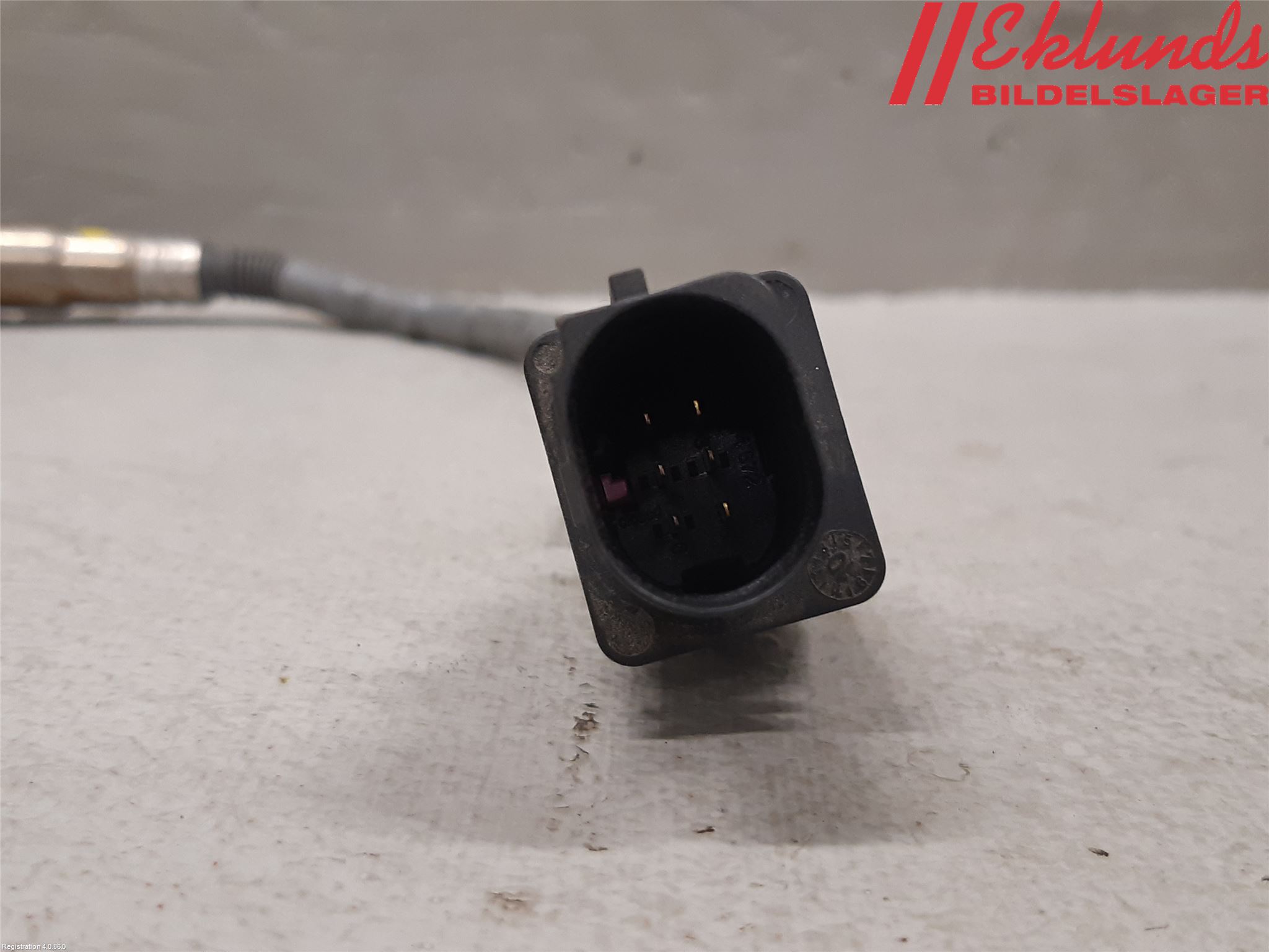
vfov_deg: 53.1
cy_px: 476
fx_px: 953
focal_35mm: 26
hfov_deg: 67.3
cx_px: 634
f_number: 1.7
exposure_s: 1/50
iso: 160
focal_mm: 3.93
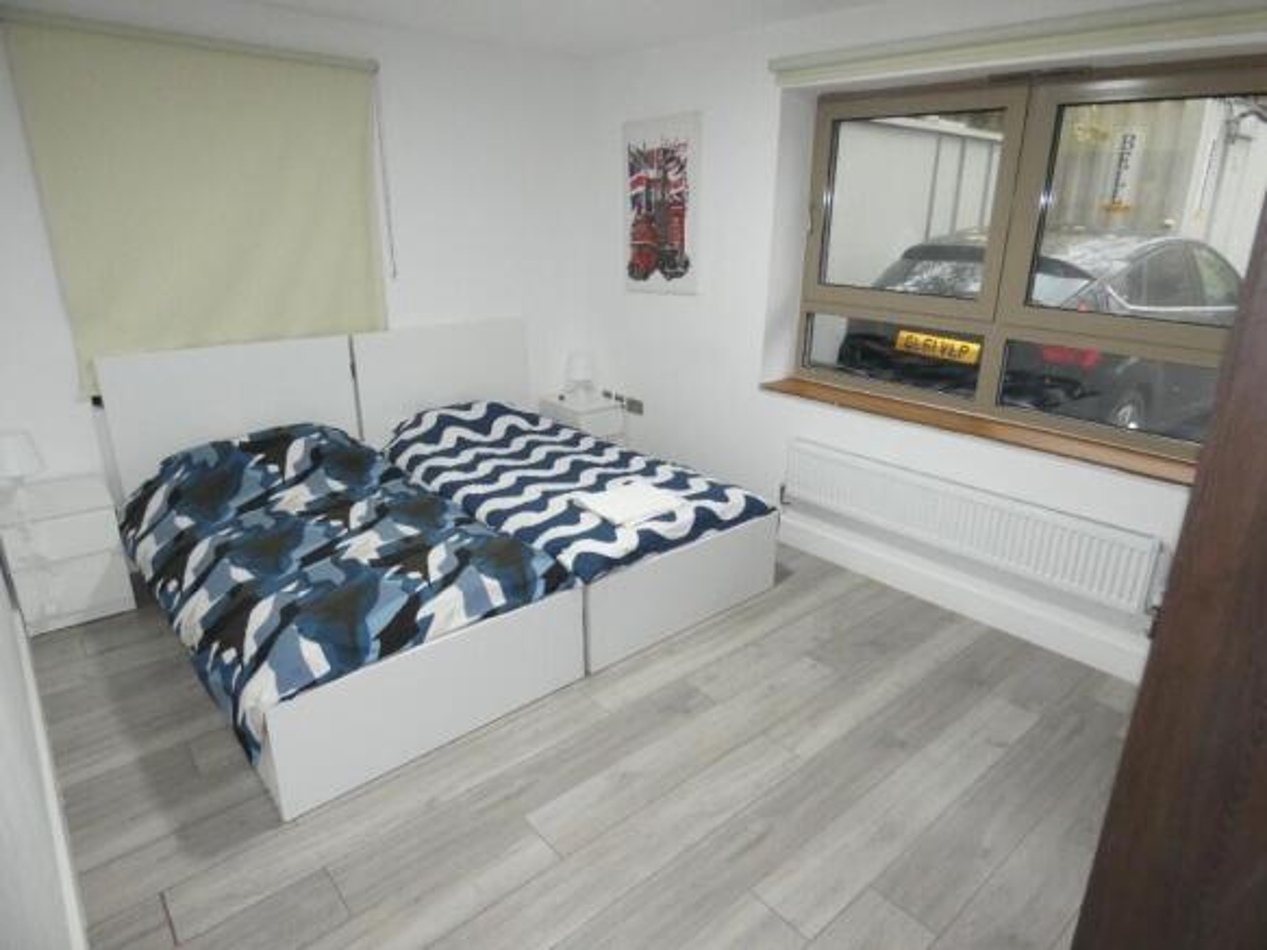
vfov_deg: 66.0
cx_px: 634
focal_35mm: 20
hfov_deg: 81.8
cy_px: 475
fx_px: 732
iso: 500
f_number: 2.8
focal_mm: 3.6
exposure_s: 1/60
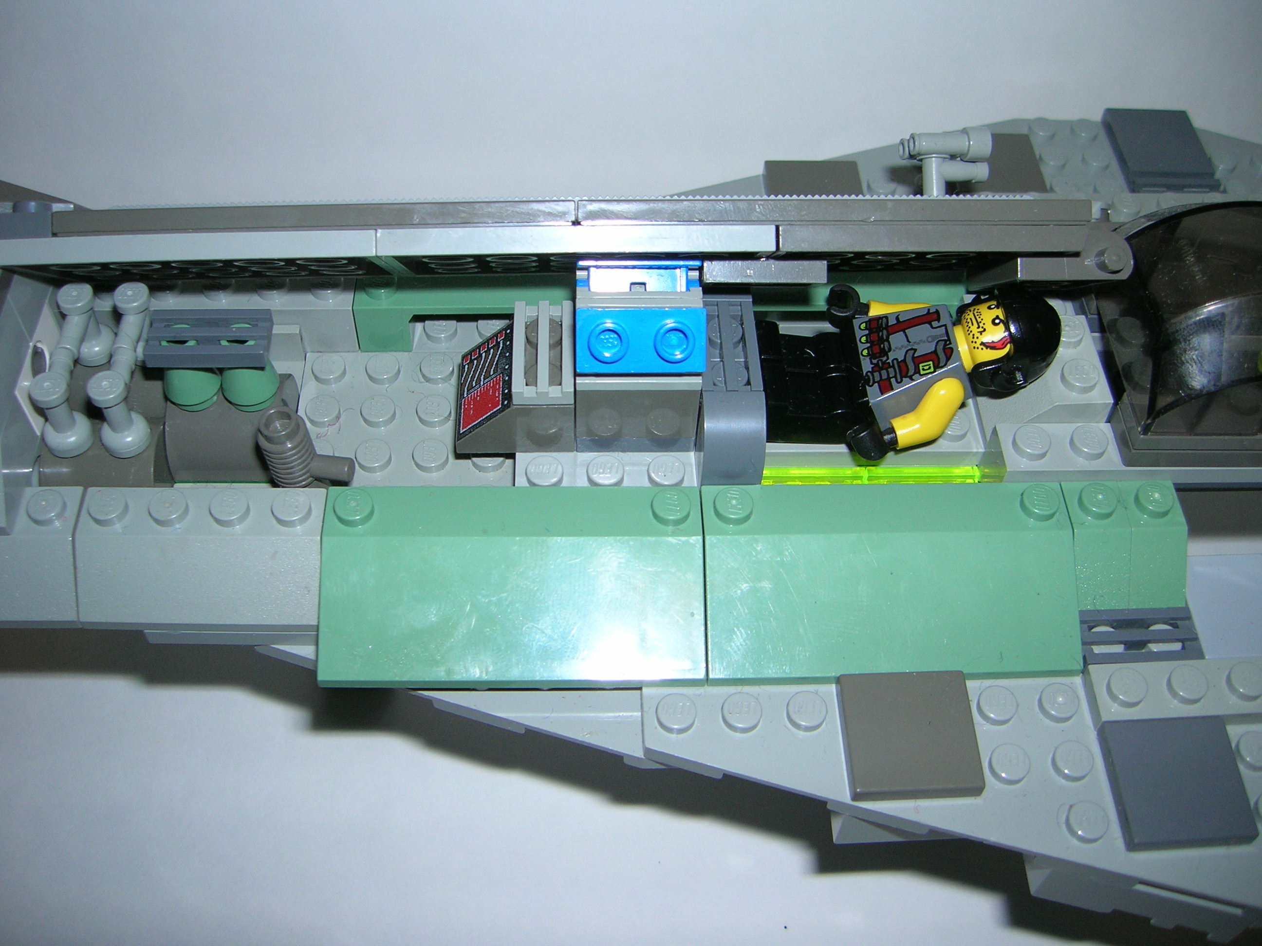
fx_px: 1240
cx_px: 631
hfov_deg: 54.0
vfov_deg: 41.8
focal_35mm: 34
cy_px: 473
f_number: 2.9
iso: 50
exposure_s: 1/60.1
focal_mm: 5.7
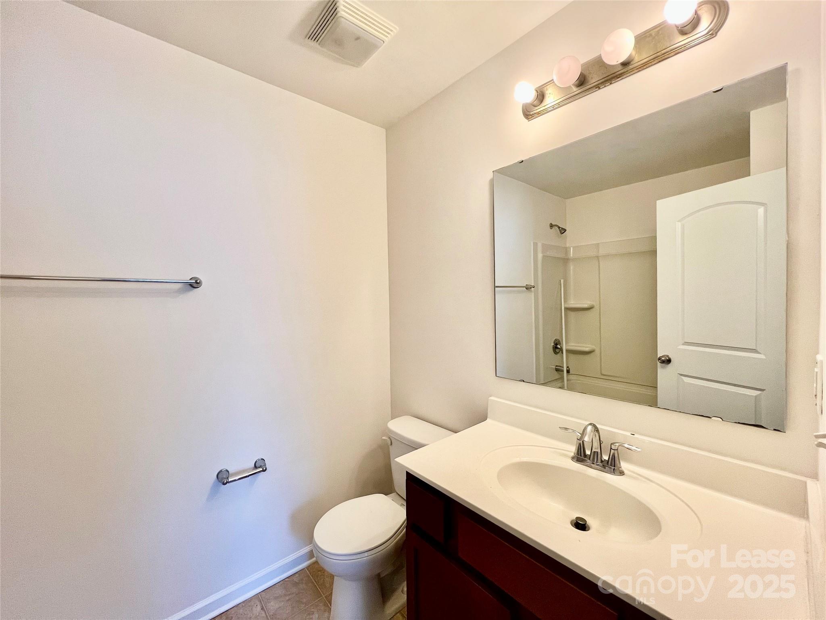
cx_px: 413
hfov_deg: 106.2
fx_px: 310
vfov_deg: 89.9
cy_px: 310
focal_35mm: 13
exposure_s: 1/120
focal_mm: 1.57
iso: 160
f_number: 1.8
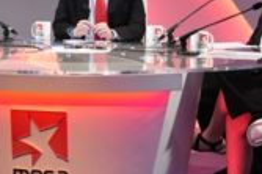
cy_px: 99
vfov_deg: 9.3
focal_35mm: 147
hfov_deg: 13.9
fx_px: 1069
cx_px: 82
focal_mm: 40
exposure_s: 1/25
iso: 1600
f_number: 4.5
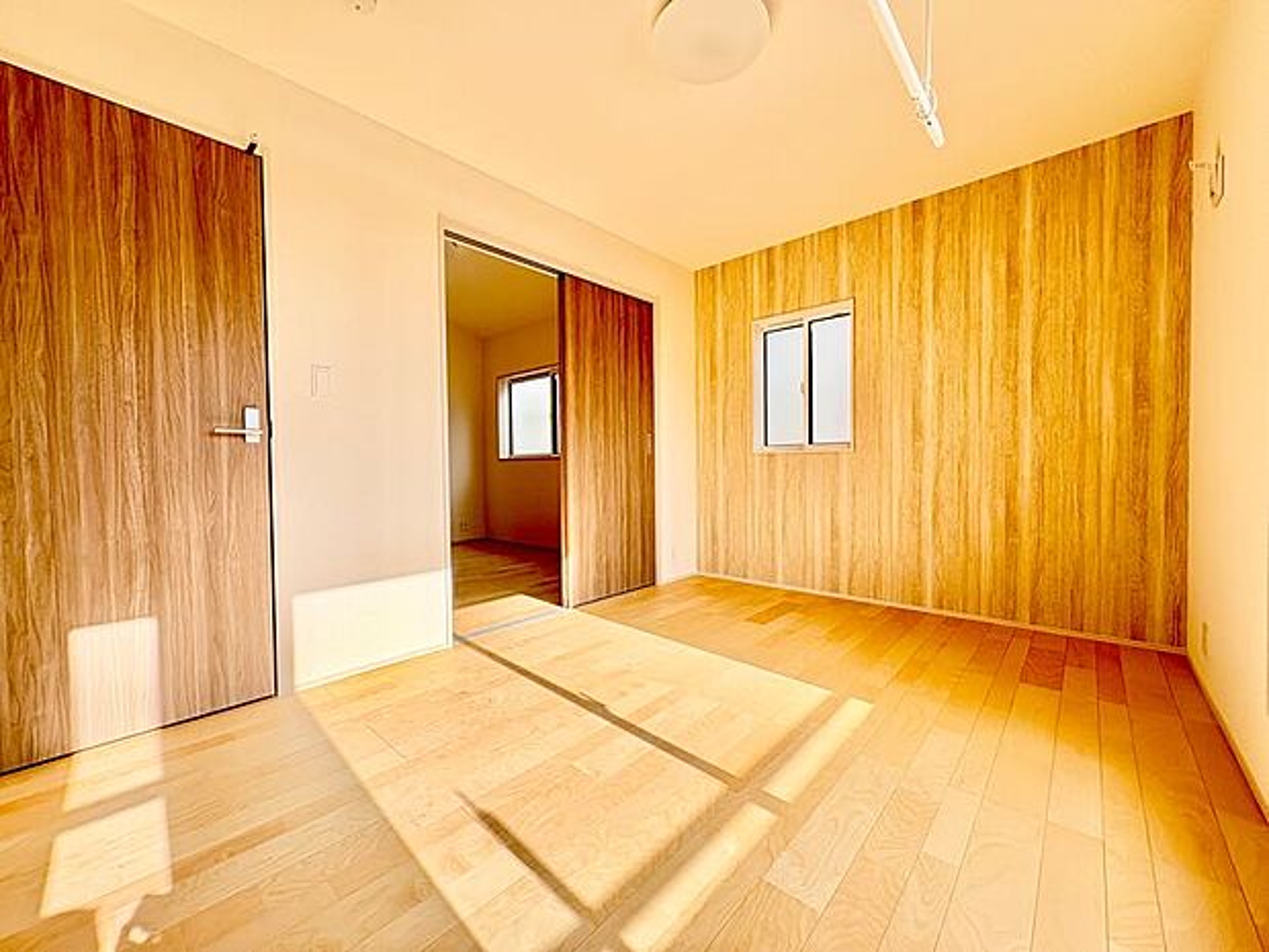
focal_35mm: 14
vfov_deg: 85.7
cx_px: 634
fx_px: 513
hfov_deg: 102.1
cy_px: 476
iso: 40
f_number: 2.2
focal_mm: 2.22
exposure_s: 1/278
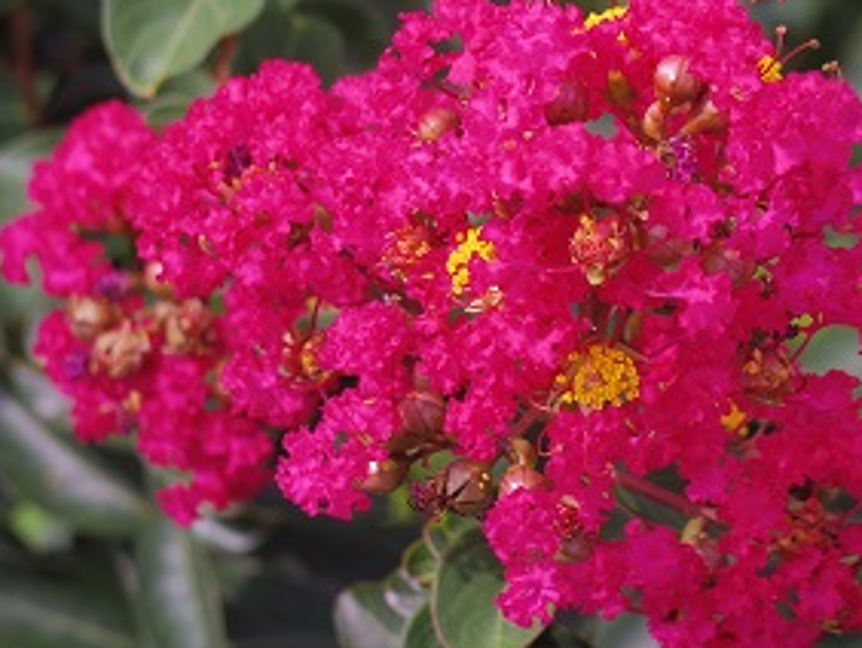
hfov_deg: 6.8
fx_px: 7203
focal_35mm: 289
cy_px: 223
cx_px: 565
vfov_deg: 5.2
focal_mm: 44.3
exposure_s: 1/400
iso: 100
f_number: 4
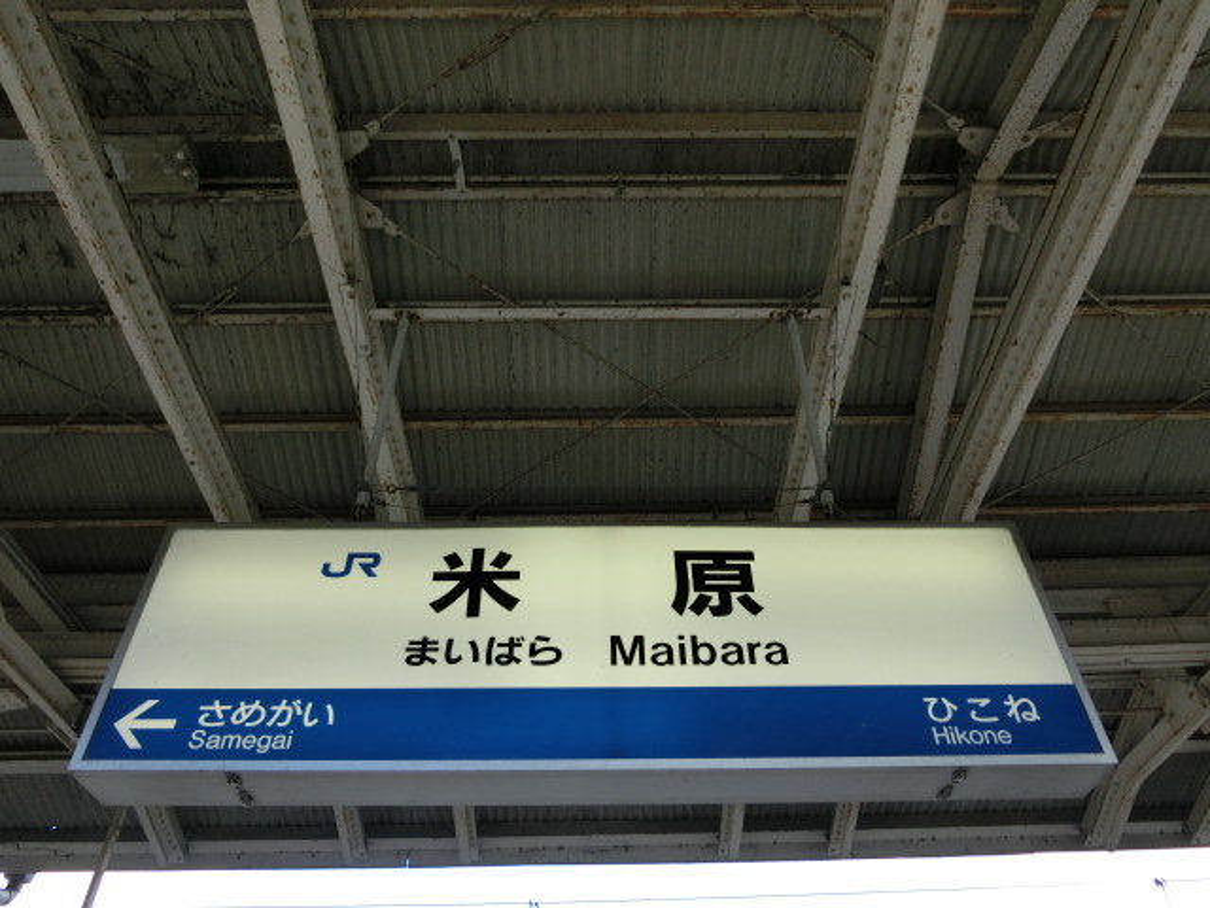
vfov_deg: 54.9
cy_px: 454
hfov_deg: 69.4
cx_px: 605
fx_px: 874
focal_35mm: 25
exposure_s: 1/125
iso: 80
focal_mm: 4.5
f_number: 3.5
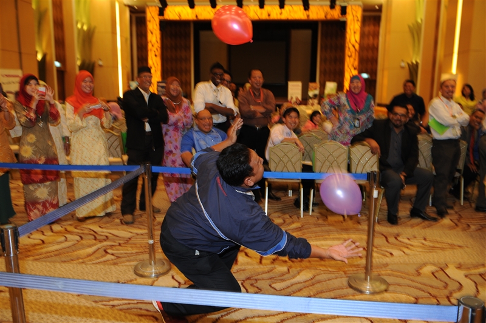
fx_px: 391
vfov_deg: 44.9
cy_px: 162
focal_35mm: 29
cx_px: 243
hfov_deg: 63.7
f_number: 4
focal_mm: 29
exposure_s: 1/50
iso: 1000
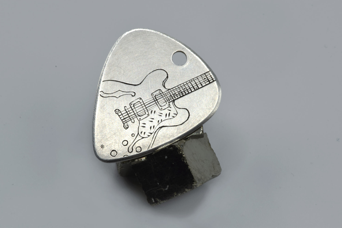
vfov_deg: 8.7
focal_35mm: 158
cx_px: 171
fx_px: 1496
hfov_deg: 13.0
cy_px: 114
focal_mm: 105
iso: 100
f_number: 32
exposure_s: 1/30
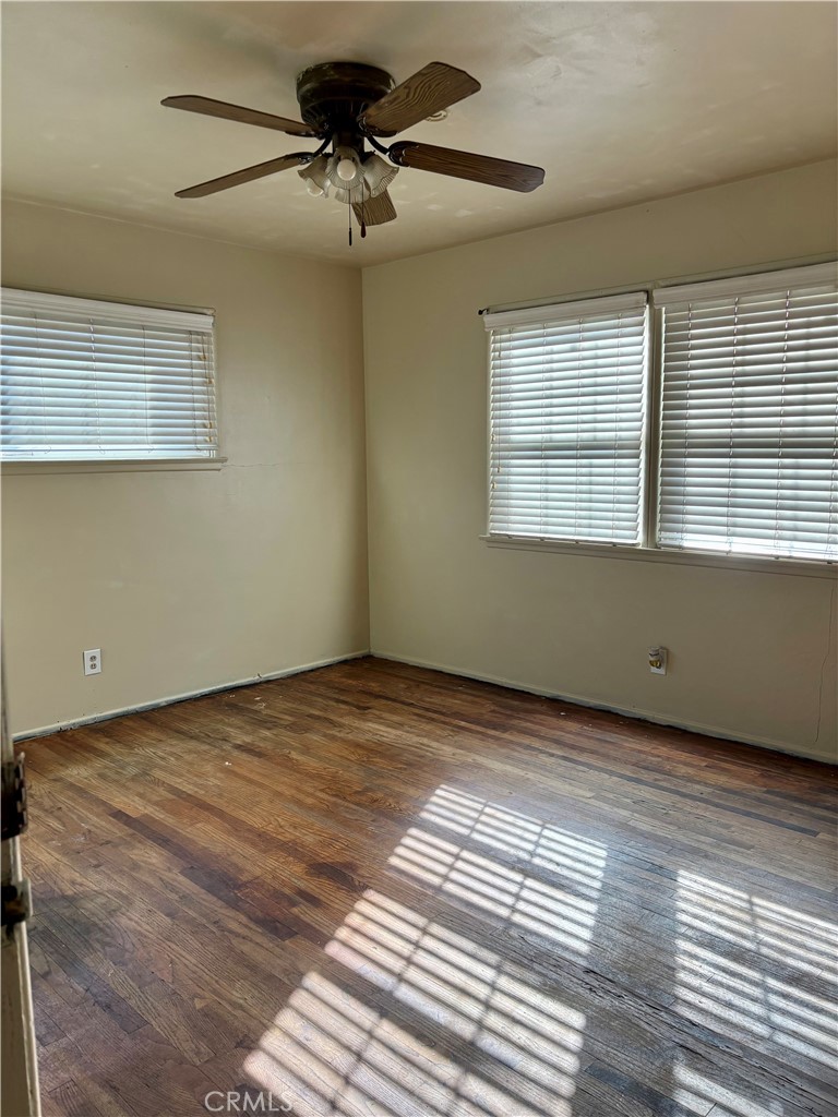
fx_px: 839
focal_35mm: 26
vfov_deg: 67.3
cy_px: 558
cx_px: 419
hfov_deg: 53.1
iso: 50
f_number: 1.6
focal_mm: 5.96
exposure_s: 1/168
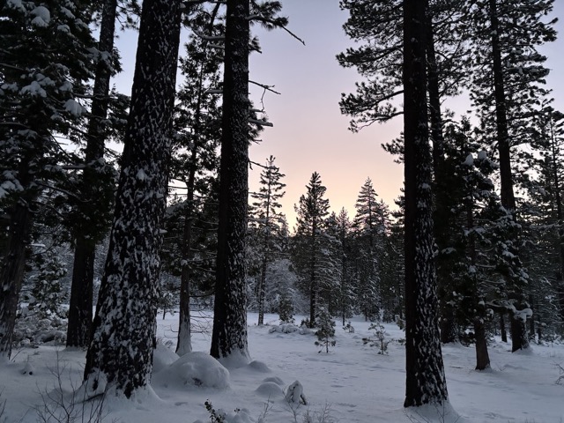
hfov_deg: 67.3
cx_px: 282
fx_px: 424
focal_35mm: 26
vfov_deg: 53.1
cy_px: 212
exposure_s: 1/50
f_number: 1.6
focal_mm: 5.96
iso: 500
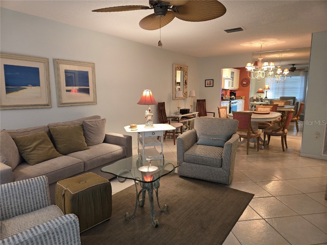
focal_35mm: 23
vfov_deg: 58.9
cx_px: 164
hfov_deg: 73.9
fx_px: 217
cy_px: 122
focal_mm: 5.4
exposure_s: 1/30
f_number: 1.8
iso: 100
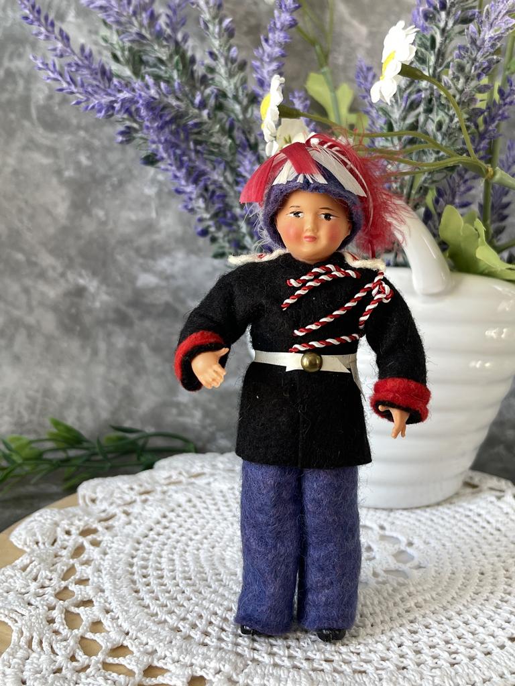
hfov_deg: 54.9
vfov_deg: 69.4
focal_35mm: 25
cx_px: 258
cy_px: 343
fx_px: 496
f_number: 1.6
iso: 100
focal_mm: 5.1
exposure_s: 1/121
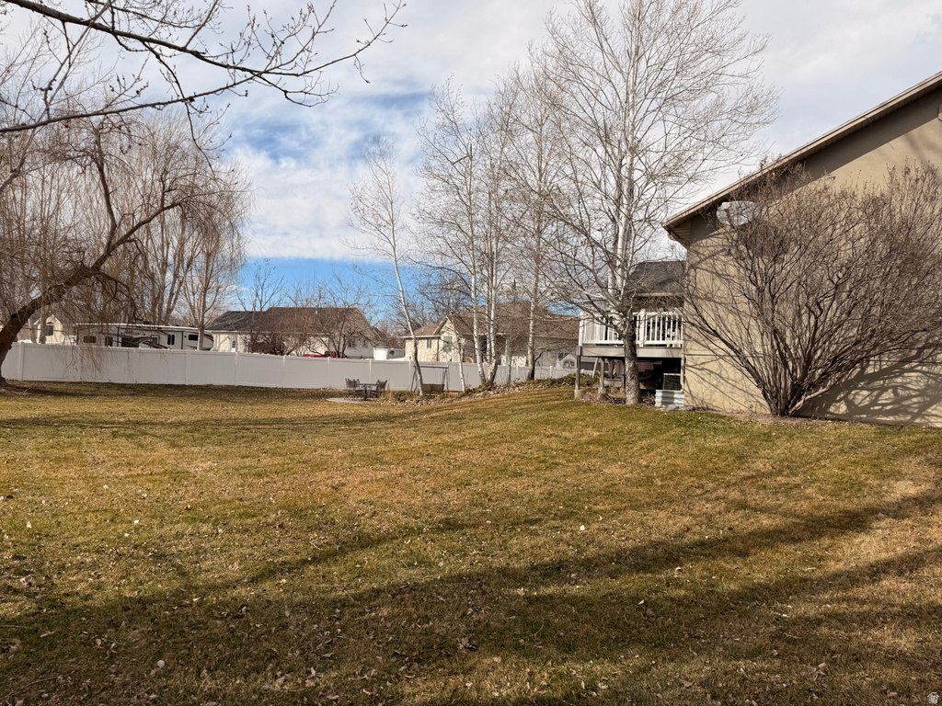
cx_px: 471
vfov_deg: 56.8
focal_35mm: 24
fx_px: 653
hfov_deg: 71.6
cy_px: 353
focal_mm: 6.76
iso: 80
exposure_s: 1/6711
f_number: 1.78
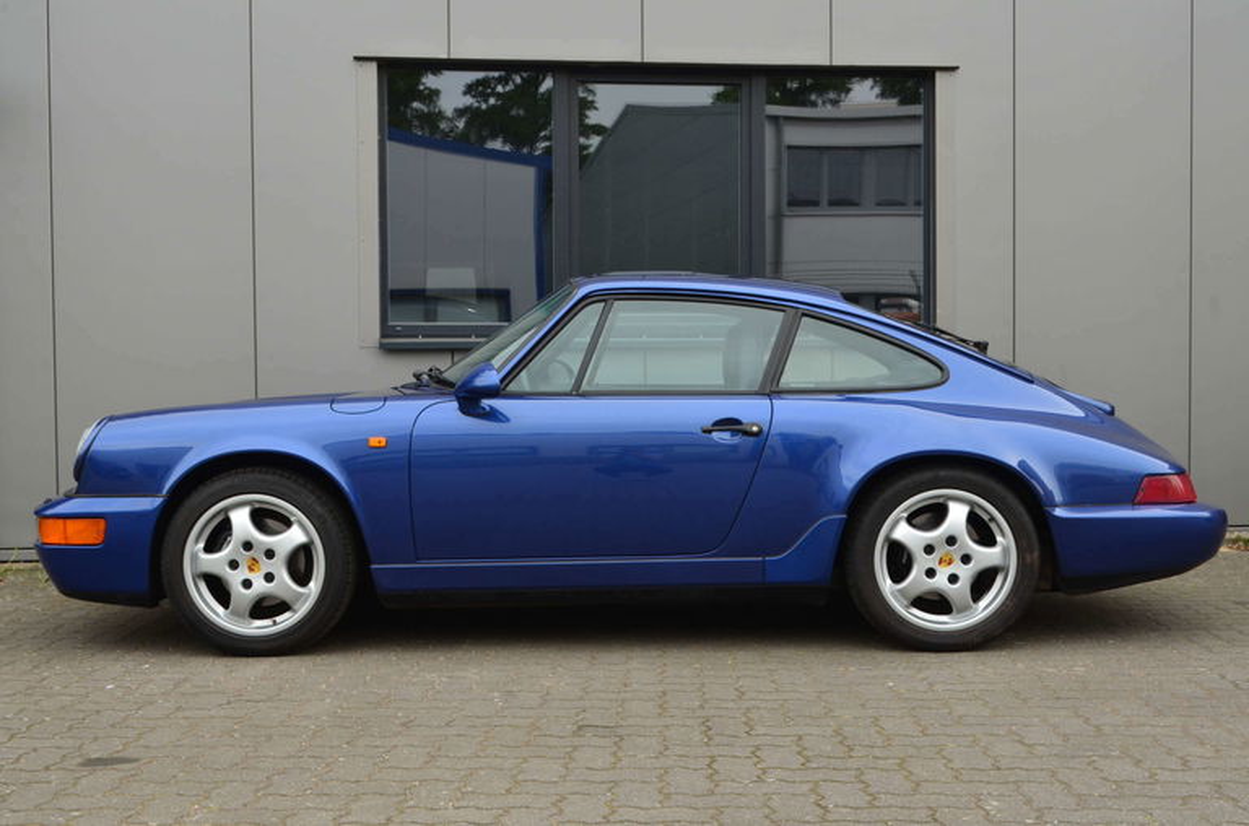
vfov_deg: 29.7
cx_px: 624
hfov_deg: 43.7
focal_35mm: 45
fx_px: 1557
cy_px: 413
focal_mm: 30
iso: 360
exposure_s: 1/60
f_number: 10
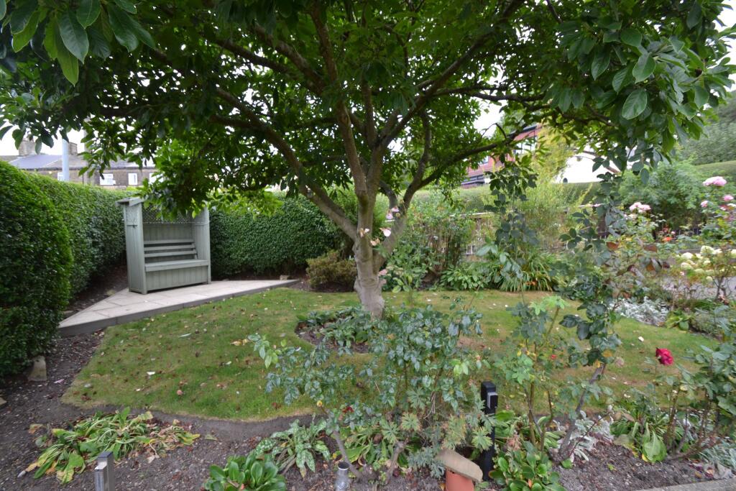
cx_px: 368
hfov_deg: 100.4
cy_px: 246
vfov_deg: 77.3
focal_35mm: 15
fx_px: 307
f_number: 5.6
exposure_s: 1/125
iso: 400
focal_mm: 10
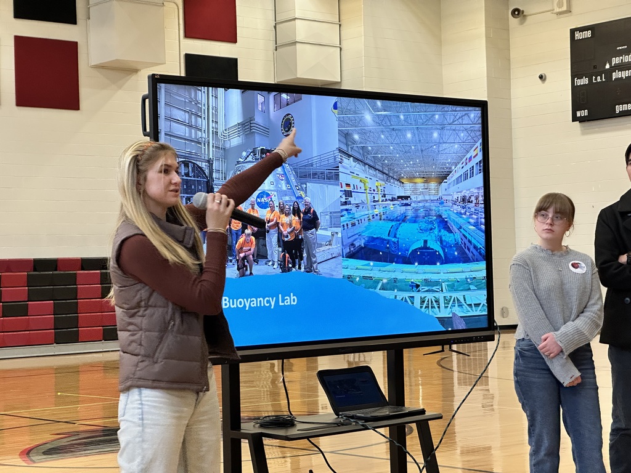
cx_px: 316
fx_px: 1404
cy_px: 236
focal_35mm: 77
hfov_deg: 25.3
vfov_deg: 19.1
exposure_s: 1/60
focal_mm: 9
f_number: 2.8
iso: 320
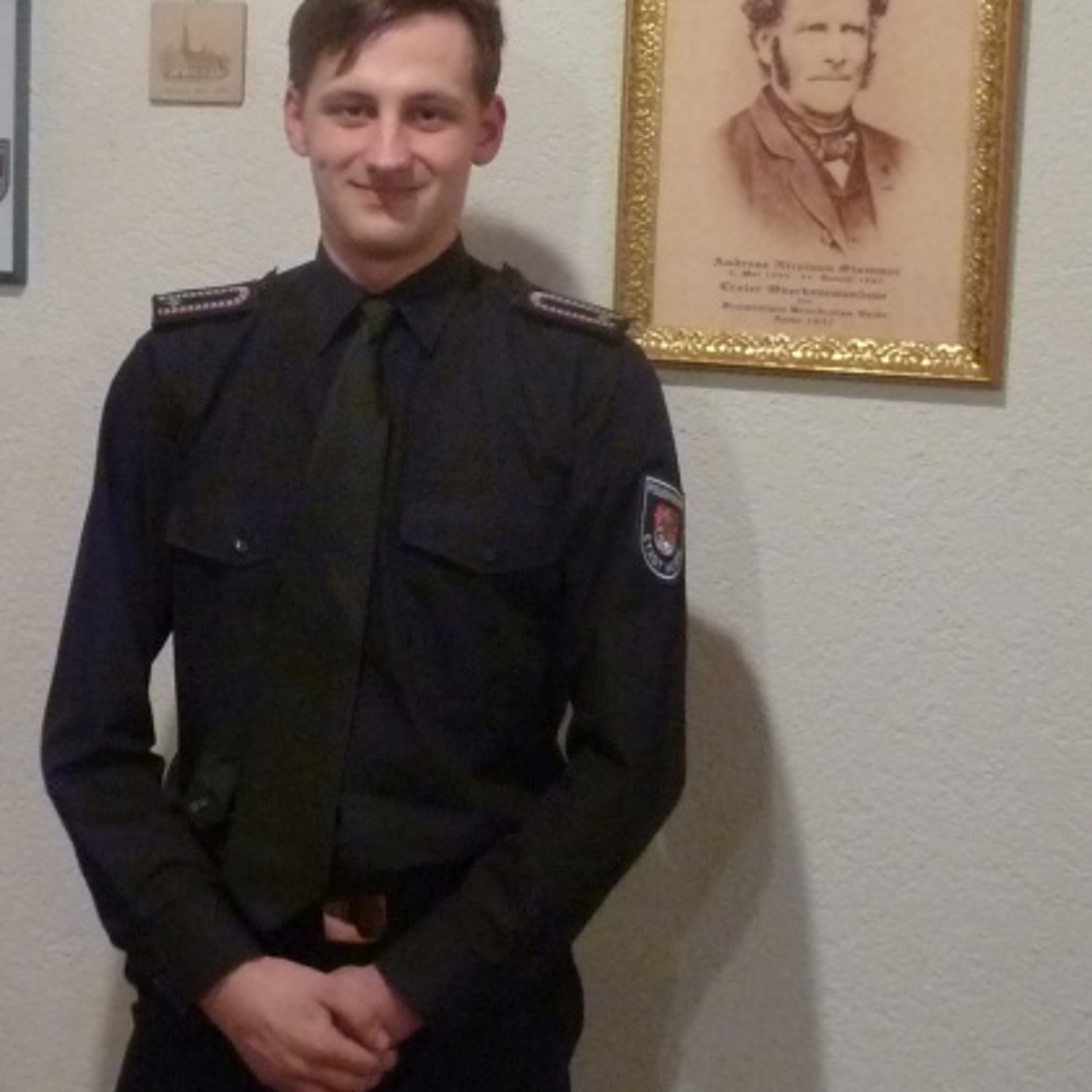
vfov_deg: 43.6
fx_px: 1356
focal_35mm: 38
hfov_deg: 43.5
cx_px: 399
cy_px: 438
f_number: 3.3
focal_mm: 4.1
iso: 400
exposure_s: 1/13
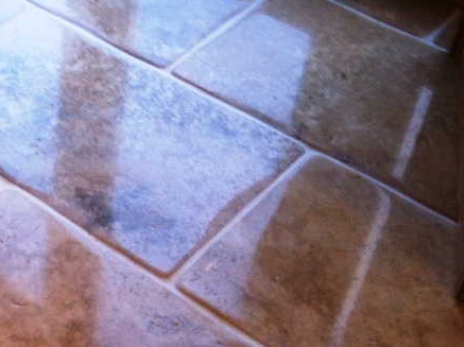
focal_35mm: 82
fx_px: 1098
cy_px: 146
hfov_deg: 22.4
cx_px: -54
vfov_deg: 18.0
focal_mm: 3.85
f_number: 2.8
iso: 80
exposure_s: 1/17
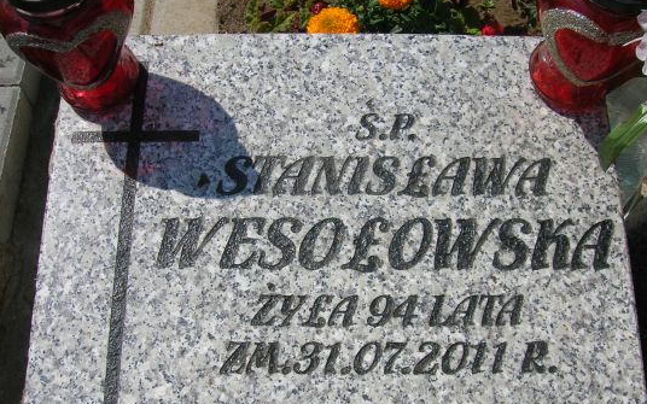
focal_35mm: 43
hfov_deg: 46.2
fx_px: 758
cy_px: 233
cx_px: 330
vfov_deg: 29.8
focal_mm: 5.7
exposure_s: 1/718
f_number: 4.9
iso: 50
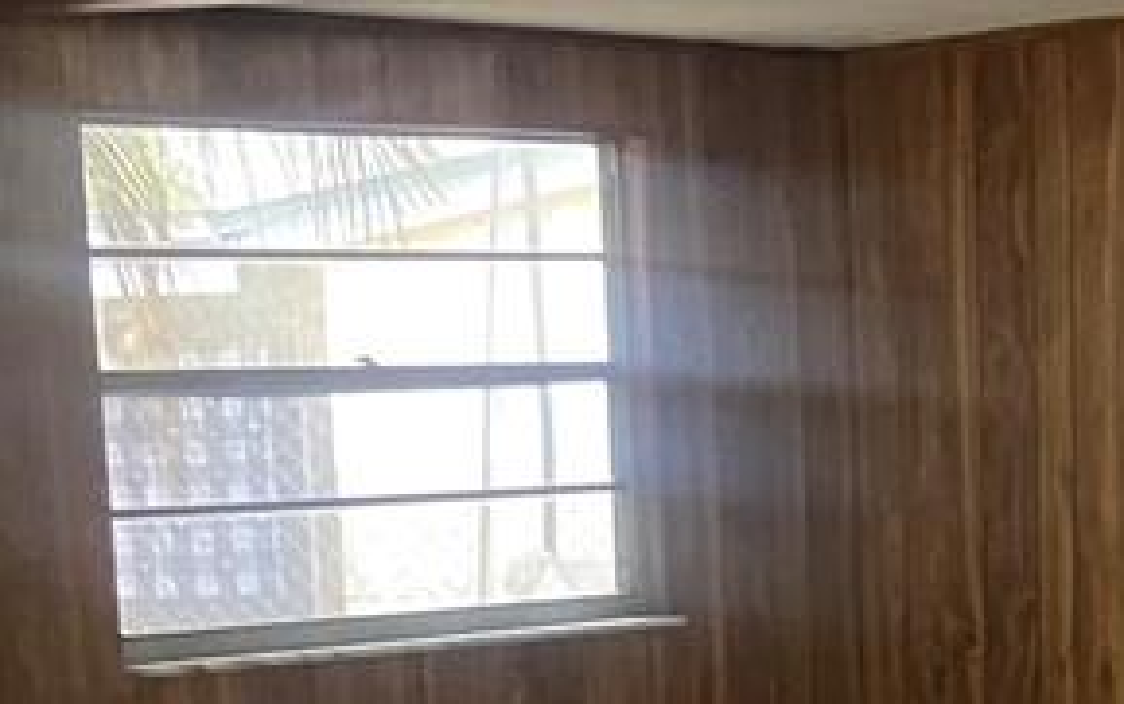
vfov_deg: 11.8
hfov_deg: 19.6
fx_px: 3218
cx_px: 863
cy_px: 1144
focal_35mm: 105
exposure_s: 1/34
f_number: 1.8
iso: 400
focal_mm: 3.99
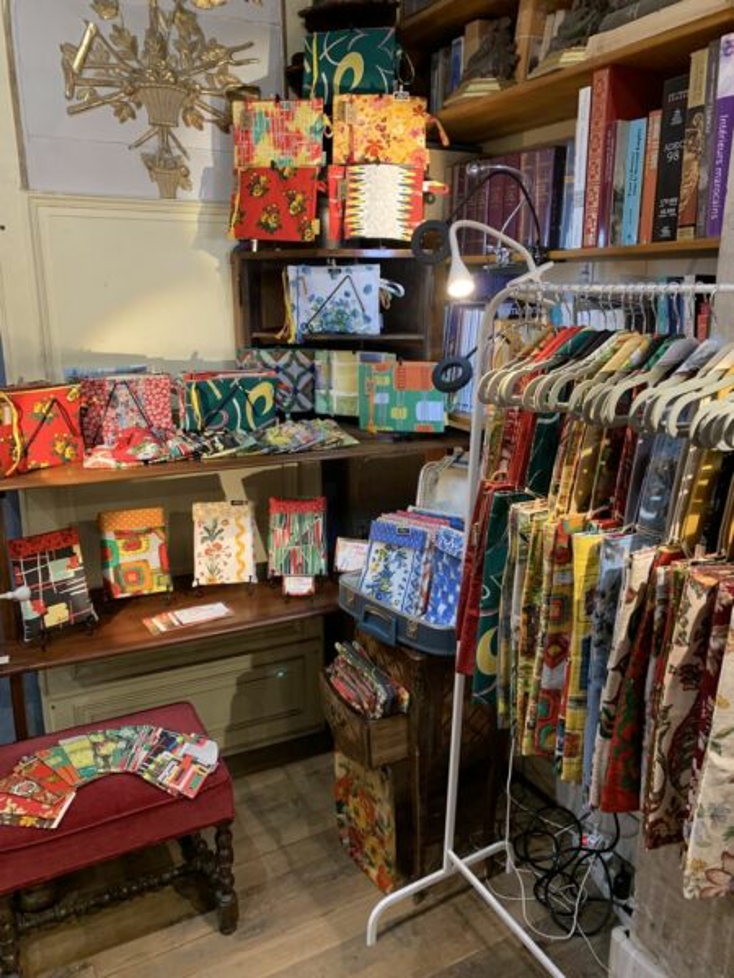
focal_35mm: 26
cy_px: 489
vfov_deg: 67.3
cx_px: 367
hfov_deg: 53.1
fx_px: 735
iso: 200
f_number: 1.8
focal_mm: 4.25
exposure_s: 1/50
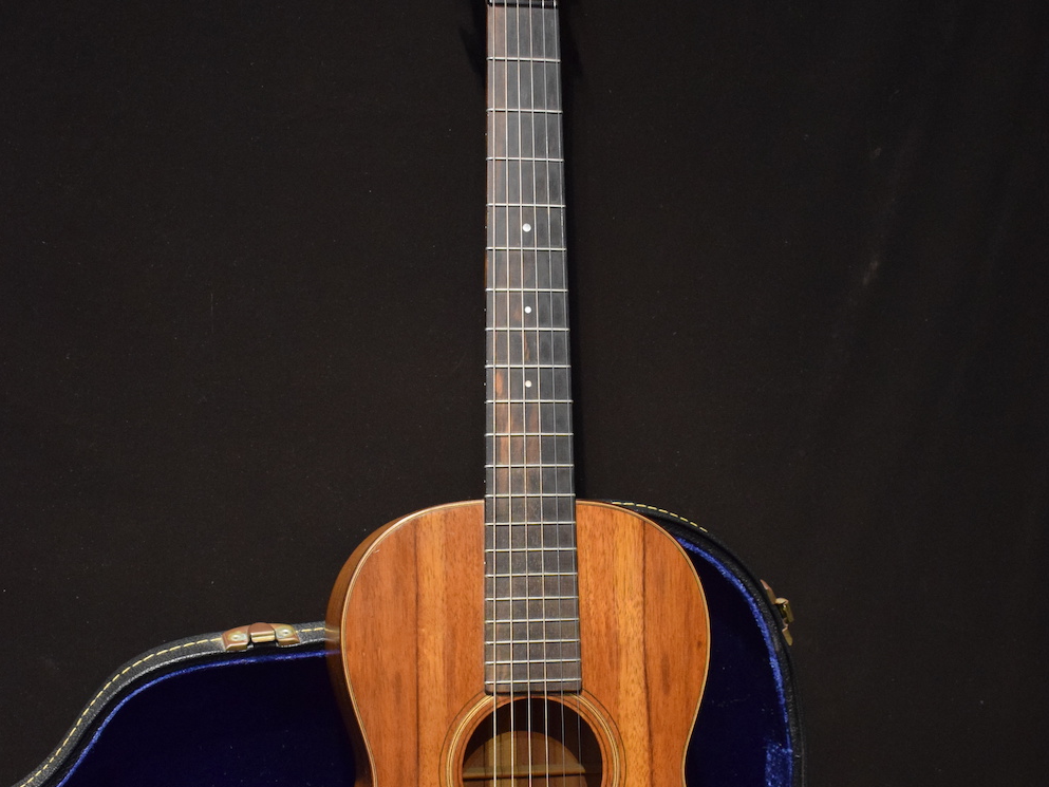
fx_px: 1849
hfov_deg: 31.7
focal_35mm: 61
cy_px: 539
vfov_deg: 23.9
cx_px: 524
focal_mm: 28
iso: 3200
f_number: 4.2
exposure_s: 1/20
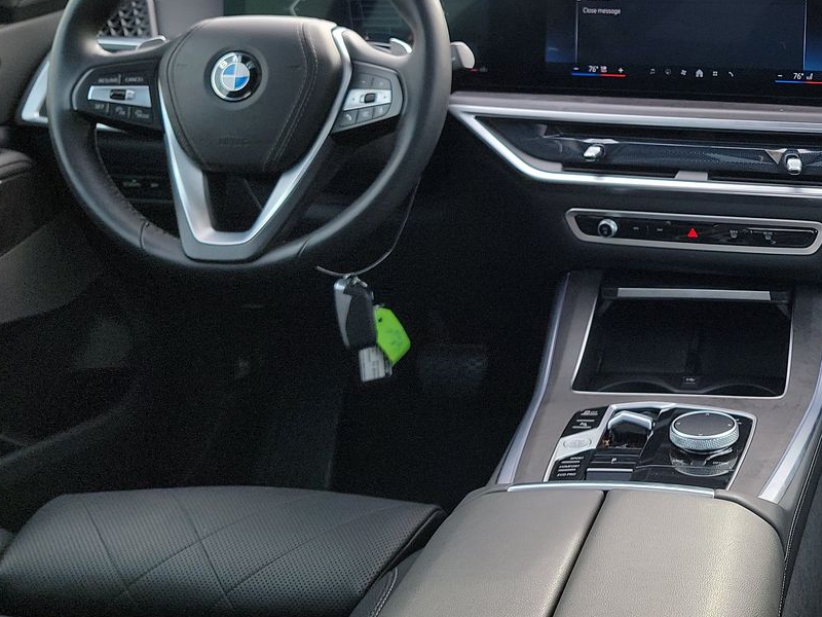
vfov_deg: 29.6
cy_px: 121
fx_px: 1140
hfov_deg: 37.3
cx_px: 728
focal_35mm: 48
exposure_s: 1/119
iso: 77
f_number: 1.8
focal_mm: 6.7
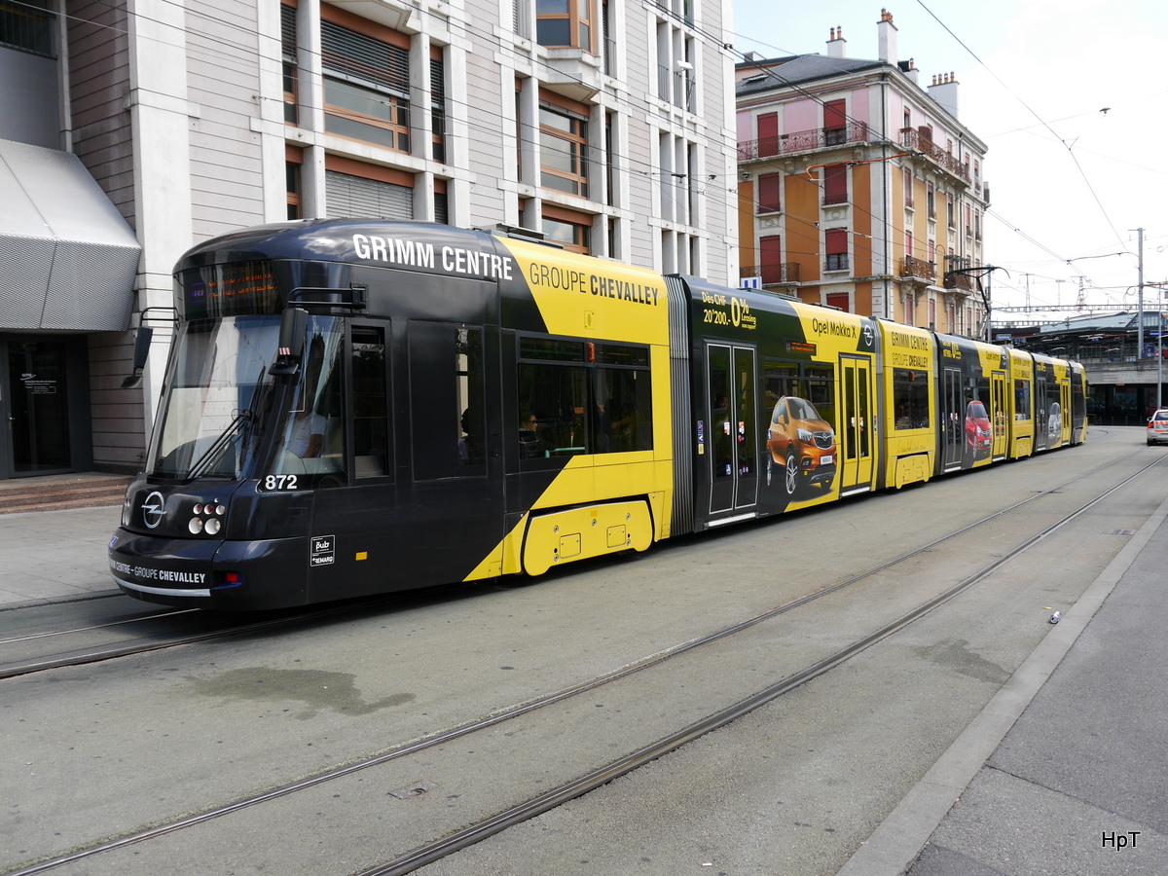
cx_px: 584
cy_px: 438
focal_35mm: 28
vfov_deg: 49.7
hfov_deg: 63.4
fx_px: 945
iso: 160
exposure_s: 1/320
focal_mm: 14
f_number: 5.6
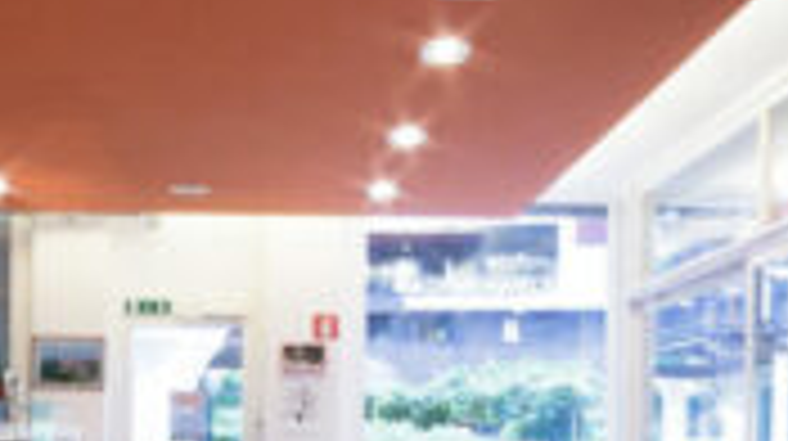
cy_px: 457
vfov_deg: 13.8
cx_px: 356
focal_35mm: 86
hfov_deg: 24.7
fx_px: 1795
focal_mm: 14
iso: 100
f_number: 22
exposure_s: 3
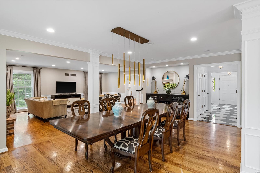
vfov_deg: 67.4
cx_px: 130
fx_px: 130
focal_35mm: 18
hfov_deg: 90.0
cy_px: 86
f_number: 8
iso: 400
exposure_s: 1/5
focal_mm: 9
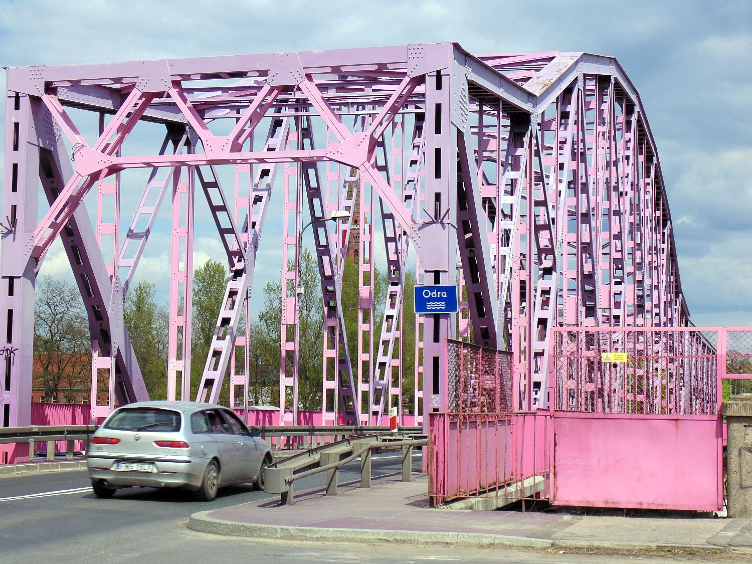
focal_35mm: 79
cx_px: 376
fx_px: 1716
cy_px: 282
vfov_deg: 18.7
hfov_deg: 24.7
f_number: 13.5
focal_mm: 14.1
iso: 80
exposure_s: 1/125
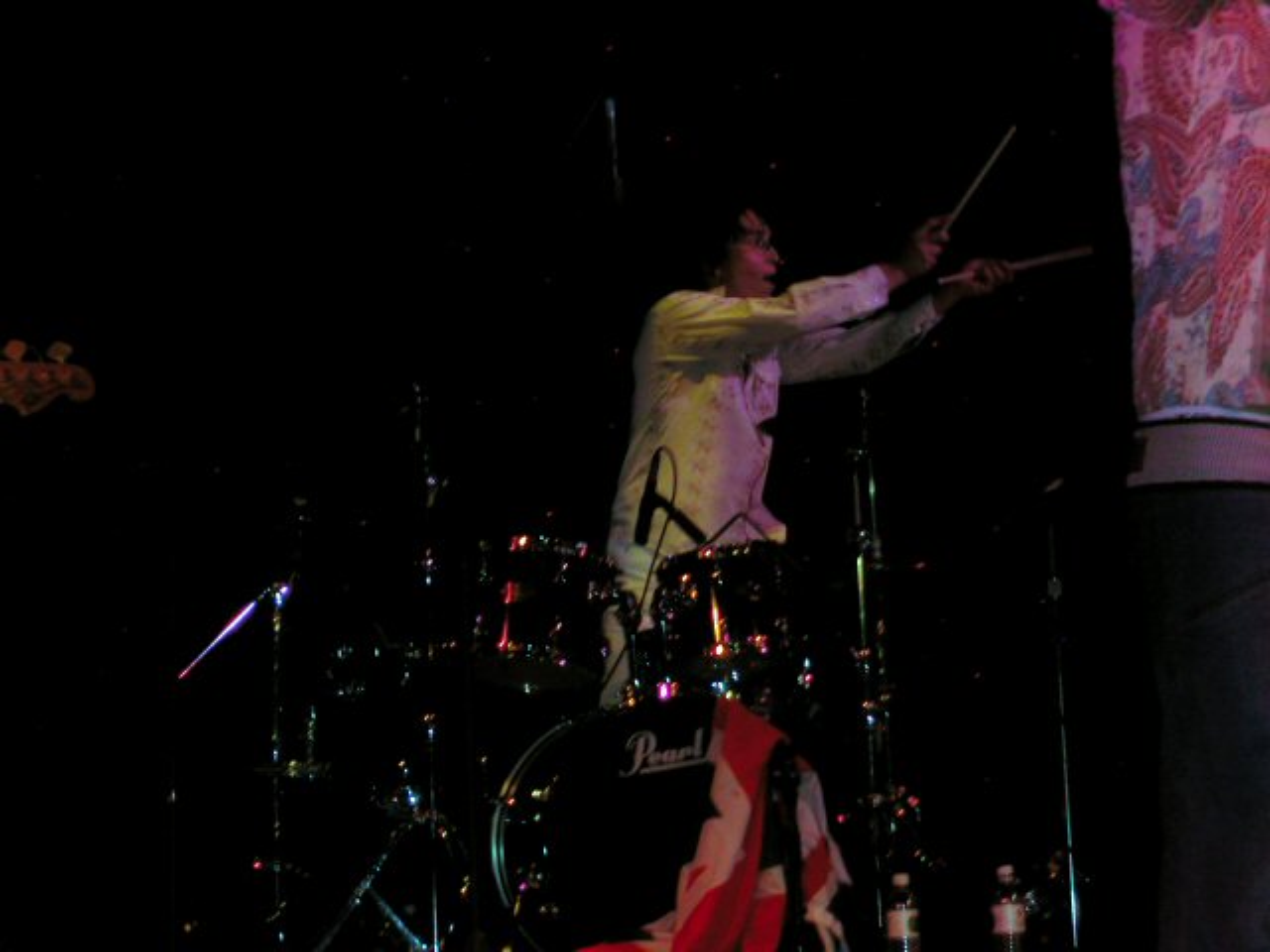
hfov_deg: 17.7
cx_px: 635
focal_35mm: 111
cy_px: 476
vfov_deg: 13.3
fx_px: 4072
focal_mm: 16.8
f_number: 4.8
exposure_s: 1/59.9
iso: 200
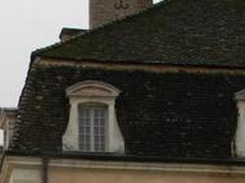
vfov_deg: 9.6
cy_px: 255
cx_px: 42
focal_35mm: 151
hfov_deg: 13.0
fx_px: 1068
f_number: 3.7
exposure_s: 1/317
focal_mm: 6.4
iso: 80
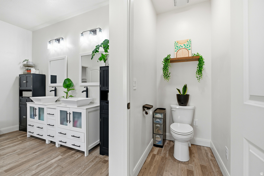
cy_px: 88
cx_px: 132
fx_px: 117
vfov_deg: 73.8
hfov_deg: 96.7
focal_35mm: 16
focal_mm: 16
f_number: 4
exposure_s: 1/80
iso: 100
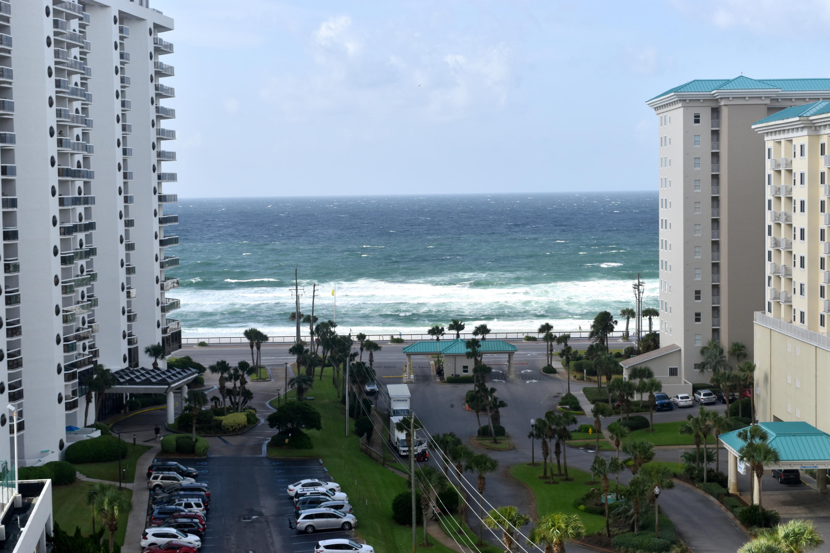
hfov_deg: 33.4
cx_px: 415
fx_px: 1383
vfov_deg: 22.6
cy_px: 276
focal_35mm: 60
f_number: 11
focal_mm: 40
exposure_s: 1/500
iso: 360
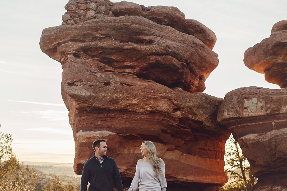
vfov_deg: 20.6
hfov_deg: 30.5
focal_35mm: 66
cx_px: 161
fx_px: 526
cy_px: 129
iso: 400
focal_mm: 35
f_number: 2
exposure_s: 1/4000
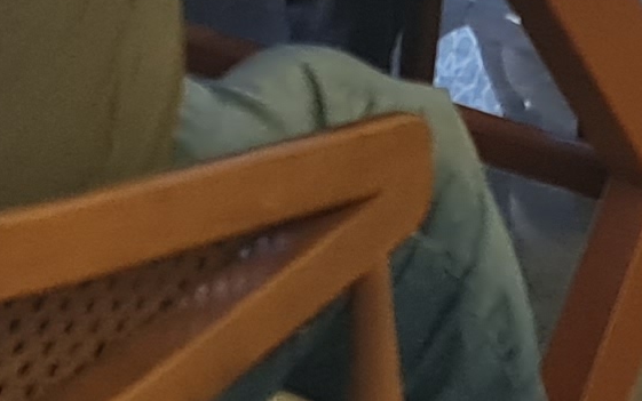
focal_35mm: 189
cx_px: 863
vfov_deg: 5.8
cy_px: -1301
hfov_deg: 10.8
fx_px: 3308
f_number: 1.8
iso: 100
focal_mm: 7
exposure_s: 1/100
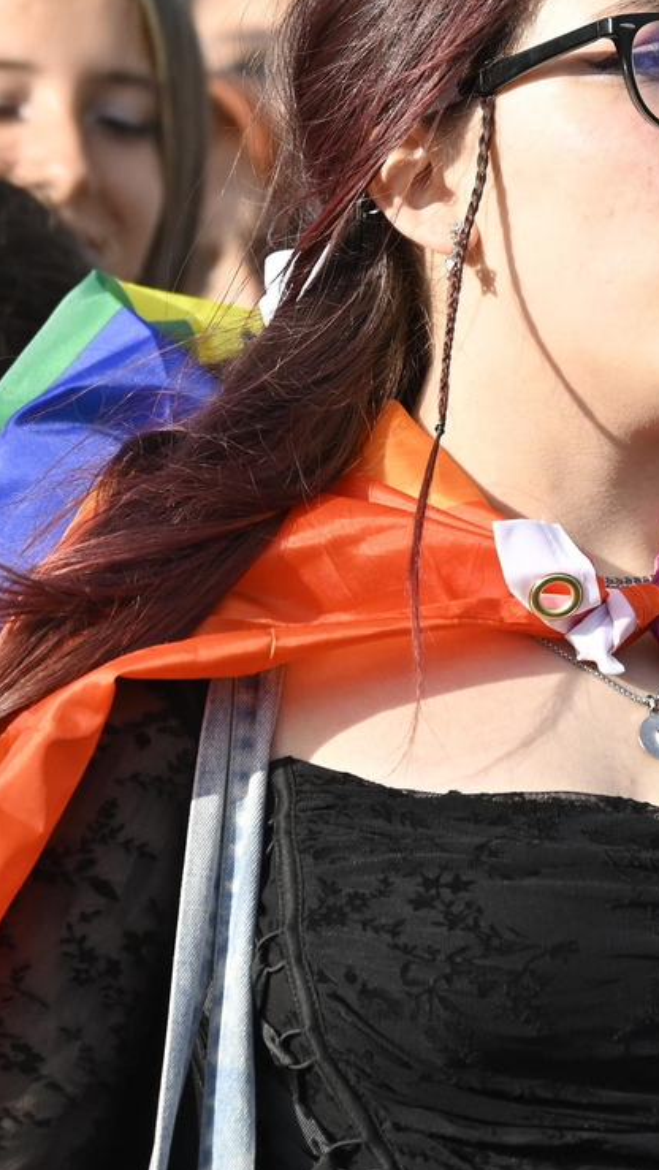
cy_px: 401
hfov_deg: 1.9
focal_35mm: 646
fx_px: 20057
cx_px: 630
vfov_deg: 3.3
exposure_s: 1/1000
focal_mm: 190
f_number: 5.6
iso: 320
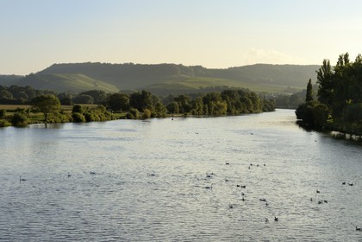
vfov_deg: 16.1
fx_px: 855
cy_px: 121
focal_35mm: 85
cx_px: 181
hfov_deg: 23.9
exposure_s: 1/200
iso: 200
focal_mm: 85
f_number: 14
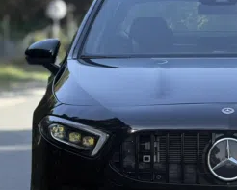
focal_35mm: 305
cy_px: 95
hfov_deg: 6.3
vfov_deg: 5.1
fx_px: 2140
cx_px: 220
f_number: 2.8
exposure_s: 1/586
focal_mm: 15.66
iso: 50
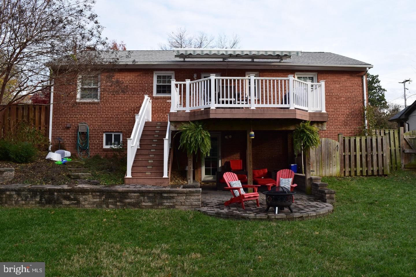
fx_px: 312
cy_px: 138
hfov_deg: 67.4
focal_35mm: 27
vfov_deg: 47.9
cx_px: 208
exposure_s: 1/250
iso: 400
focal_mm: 18
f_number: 10
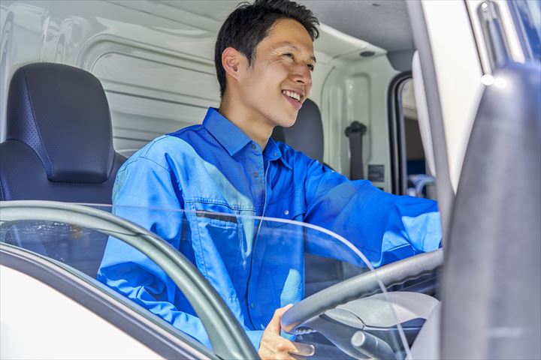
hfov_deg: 36.2
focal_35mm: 55
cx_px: 270
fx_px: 826
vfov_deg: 24.6
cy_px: 180
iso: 100
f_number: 4.5
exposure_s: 1/250
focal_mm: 55
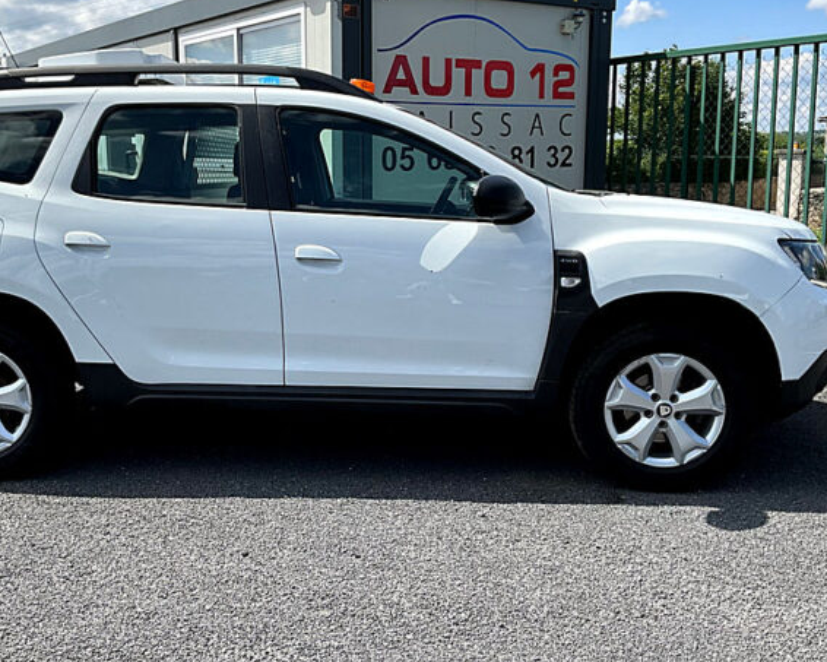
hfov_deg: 45.7
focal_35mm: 40
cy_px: 323
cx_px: 361
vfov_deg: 37.3
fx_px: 979
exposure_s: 1/1730
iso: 25
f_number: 1.8
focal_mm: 3
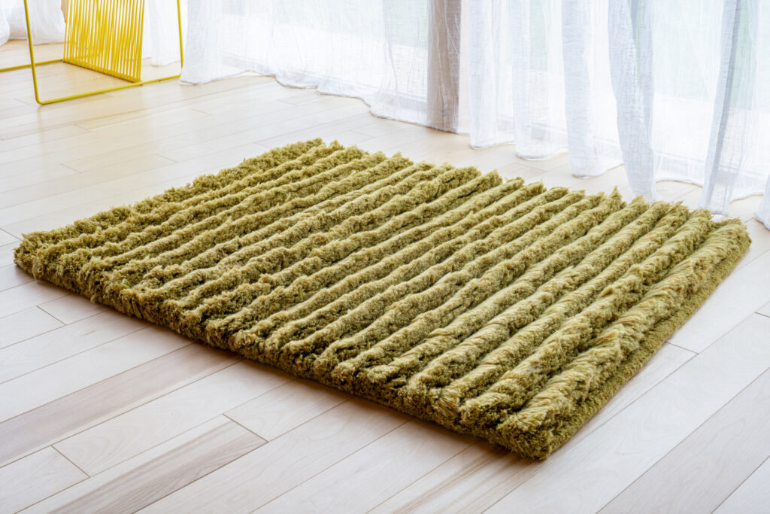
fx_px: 963
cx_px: 385
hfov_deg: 43.6
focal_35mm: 45
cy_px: 257
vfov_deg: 29.9
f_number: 22
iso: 400
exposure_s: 1/3
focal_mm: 45
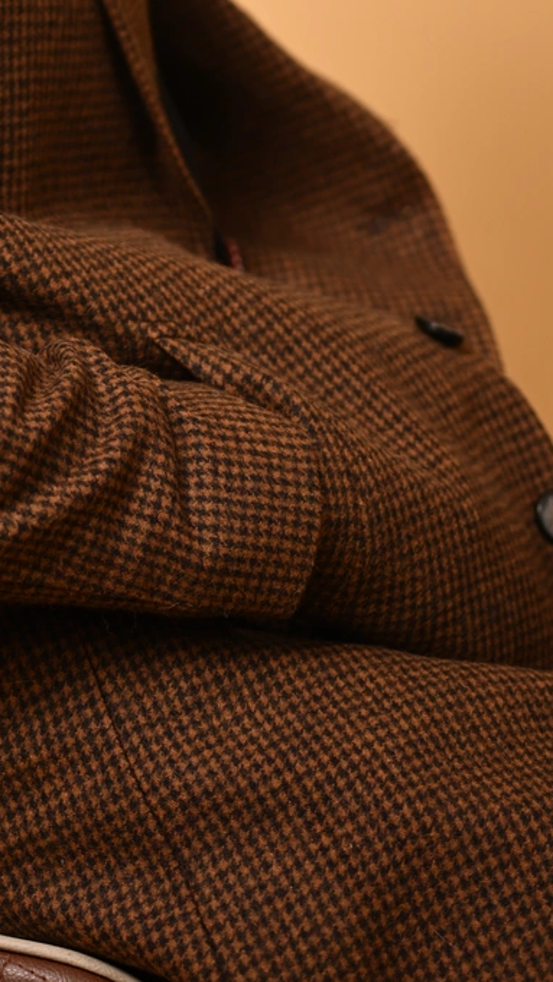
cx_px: 85
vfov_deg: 16.4
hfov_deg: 9.5
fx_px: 3307
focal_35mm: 127
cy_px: -113
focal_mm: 50
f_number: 2.2
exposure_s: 1/1000
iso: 160
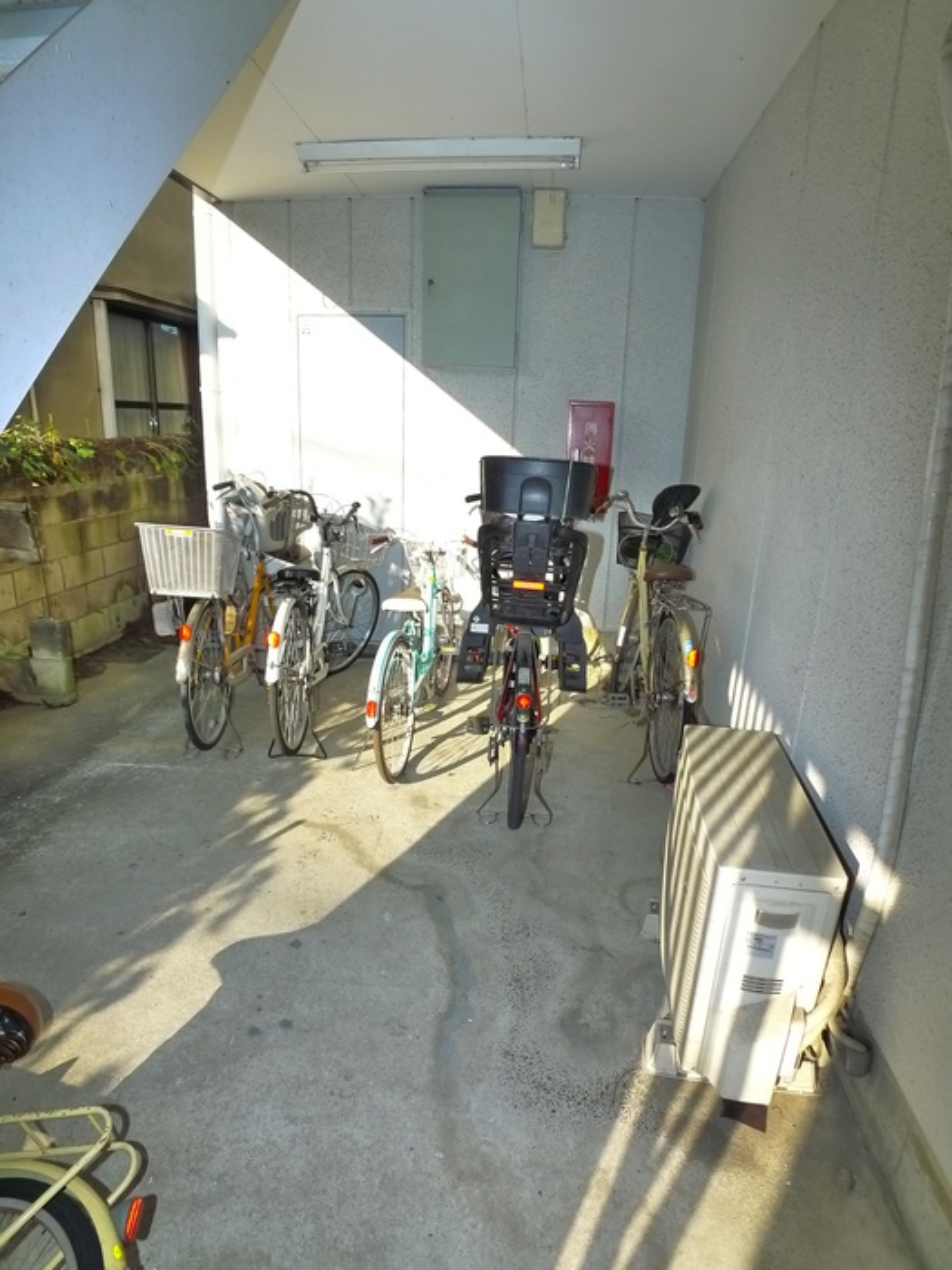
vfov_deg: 71.6
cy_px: 635
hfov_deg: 56.8
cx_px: 476
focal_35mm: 24
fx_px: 880
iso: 400
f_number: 3.2
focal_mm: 5.1
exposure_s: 1/400
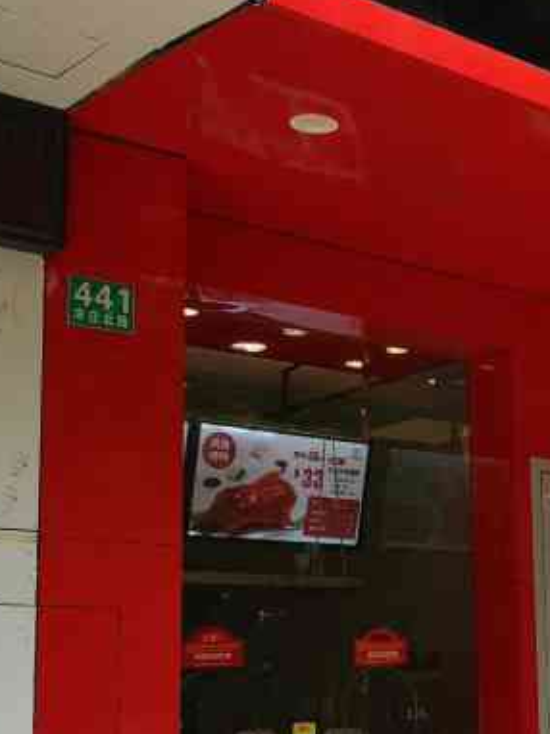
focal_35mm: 66
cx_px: 613
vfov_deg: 29.3
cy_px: 472
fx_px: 1400
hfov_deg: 21.1
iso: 80
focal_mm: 5.58
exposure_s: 1/909
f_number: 1.8
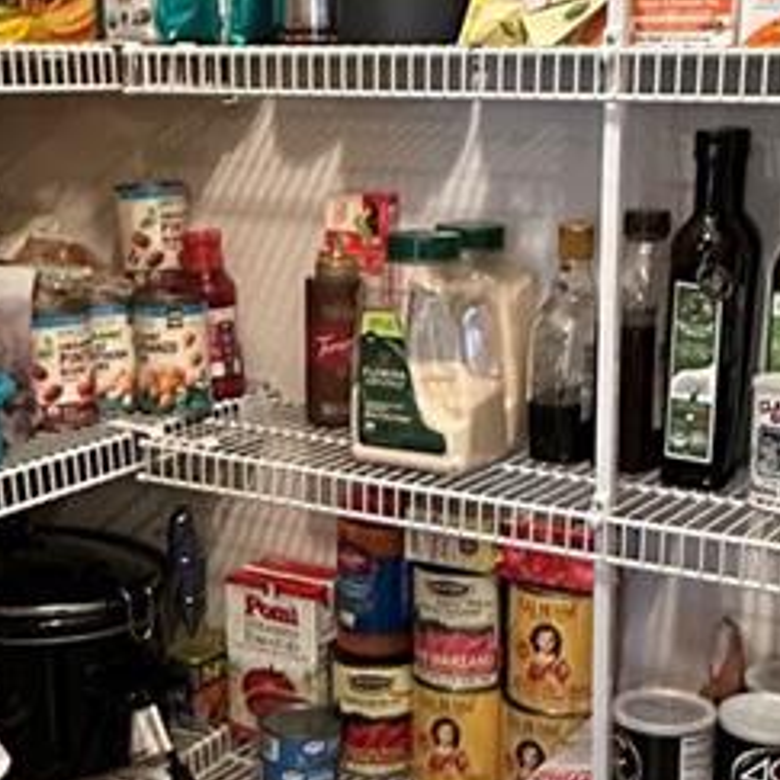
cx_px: 395
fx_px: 1555
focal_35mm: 61
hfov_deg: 28.2
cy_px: 433
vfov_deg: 28.1
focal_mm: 2.22
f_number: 2.2
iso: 800
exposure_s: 1/60
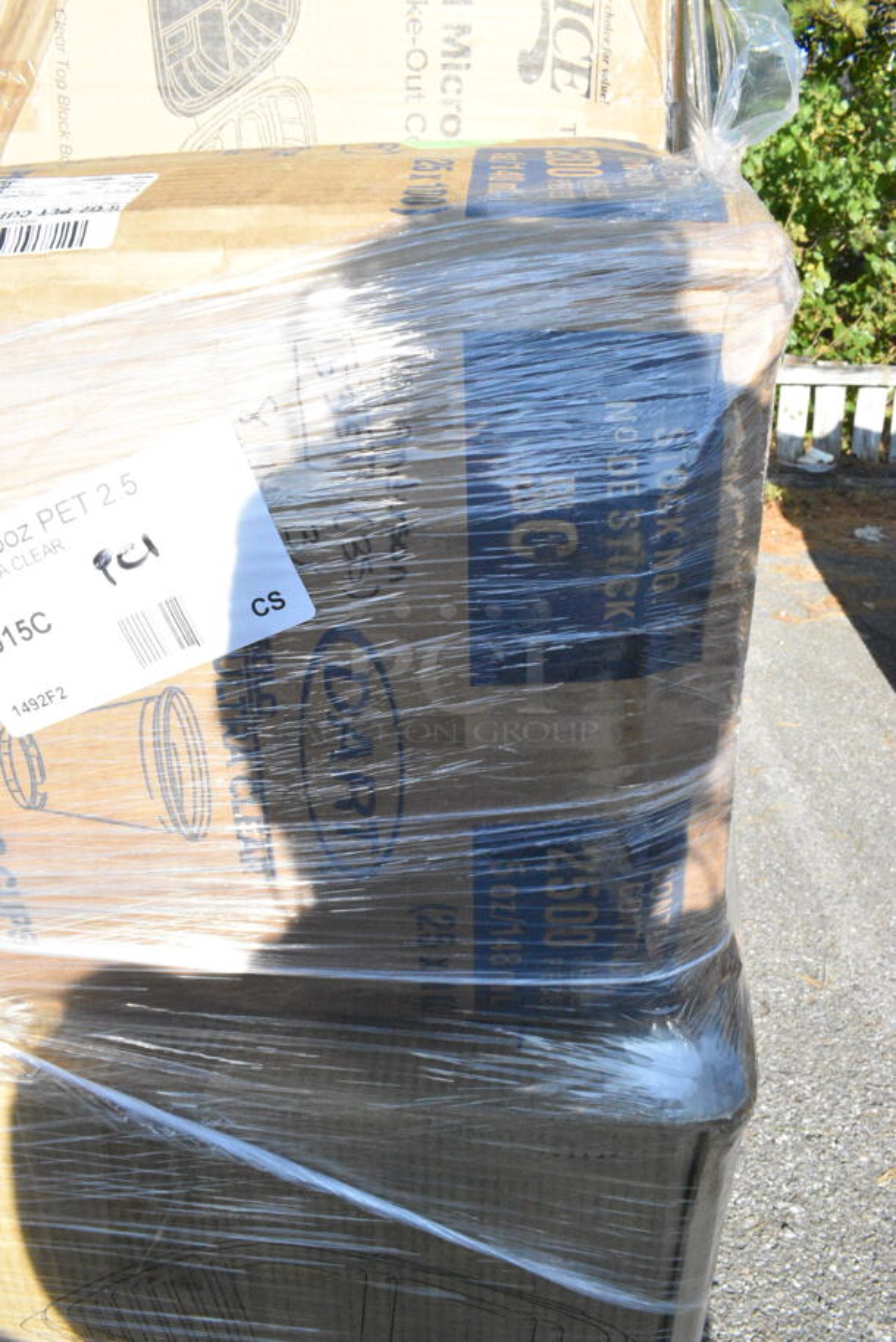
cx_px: 448
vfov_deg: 61.9
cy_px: 671
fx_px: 1118
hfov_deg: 43.7
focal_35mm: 30
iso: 6400
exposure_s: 1/1250
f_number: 18
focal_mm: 20
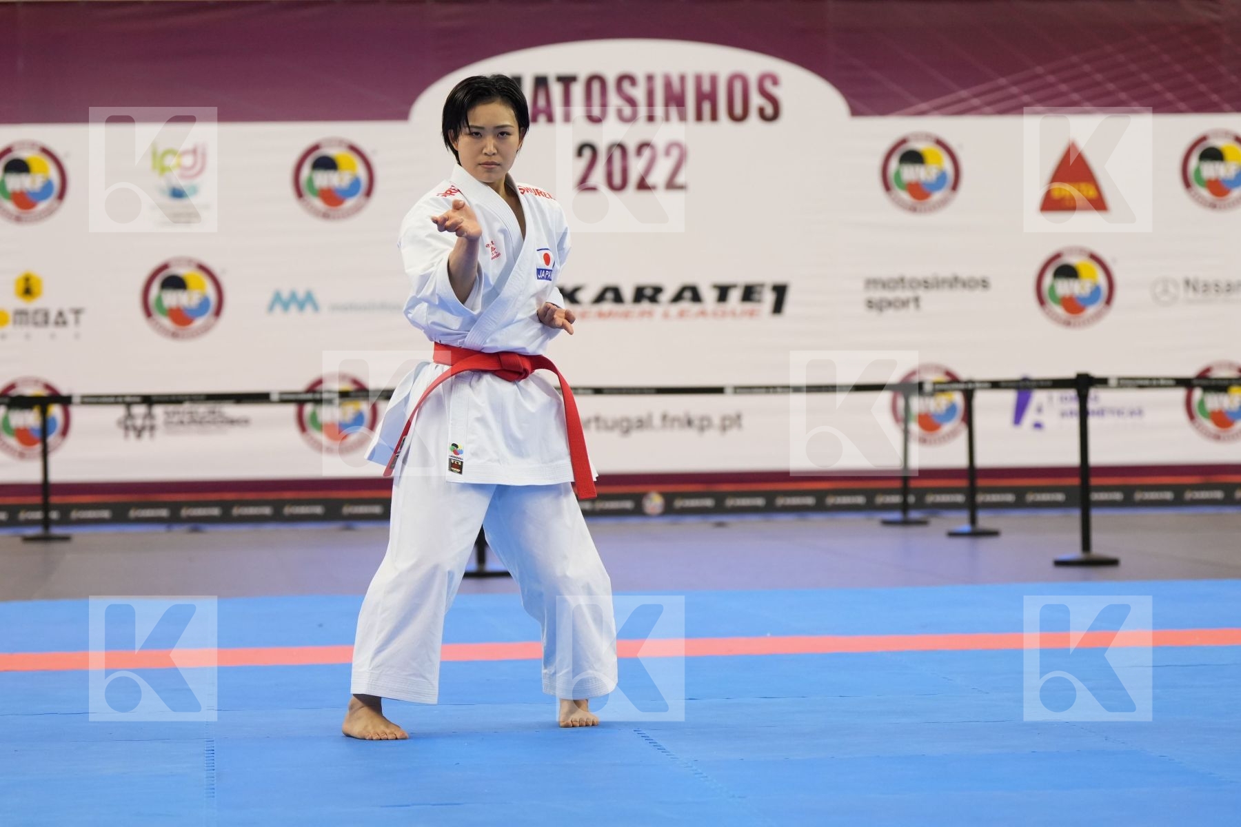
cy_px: 414
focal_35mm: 126
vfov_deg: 10.9
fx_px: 4343
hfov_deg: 16.3
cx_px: 620
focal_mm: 84
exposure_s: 1/500
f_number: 2.8
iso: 1600
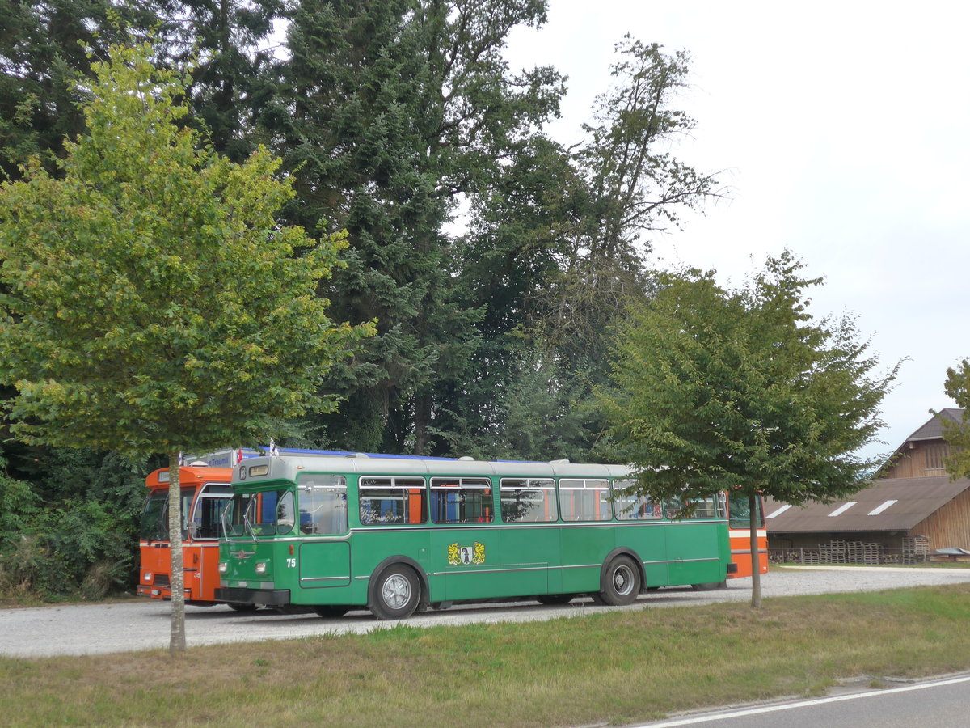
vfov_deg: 35.1
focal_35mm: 41
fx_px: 1149
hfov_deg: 45.8
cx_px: 485
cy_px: 364
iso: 125
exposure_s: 1/250
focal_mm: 8.4
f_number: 2.8
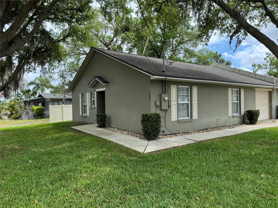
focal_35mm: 24
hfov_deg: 71.6
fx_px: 193
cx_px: 139
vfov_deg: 56.8
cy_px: 104
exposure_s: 1/1366
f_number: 1.78
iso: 80
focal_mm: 6.76
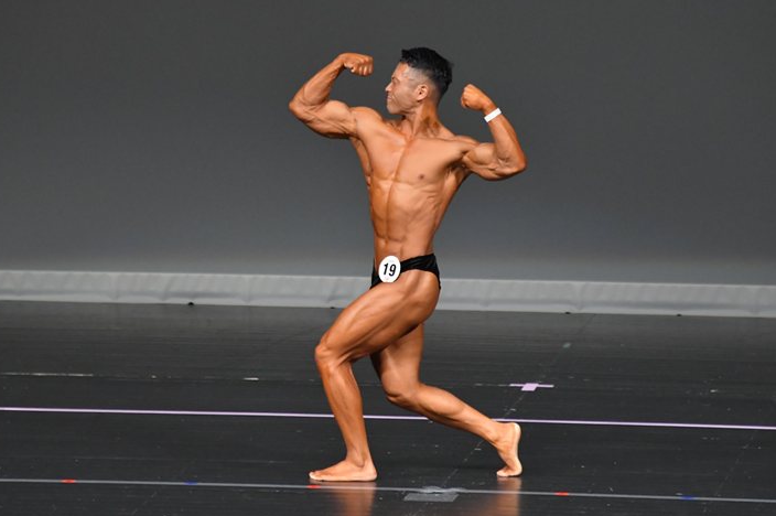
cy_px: 240
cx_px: 378
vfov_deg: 3.6
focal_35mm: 380
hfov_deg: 5.4
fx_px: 8183
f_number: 5.6
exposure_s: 1/400
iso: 4000
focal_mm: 230
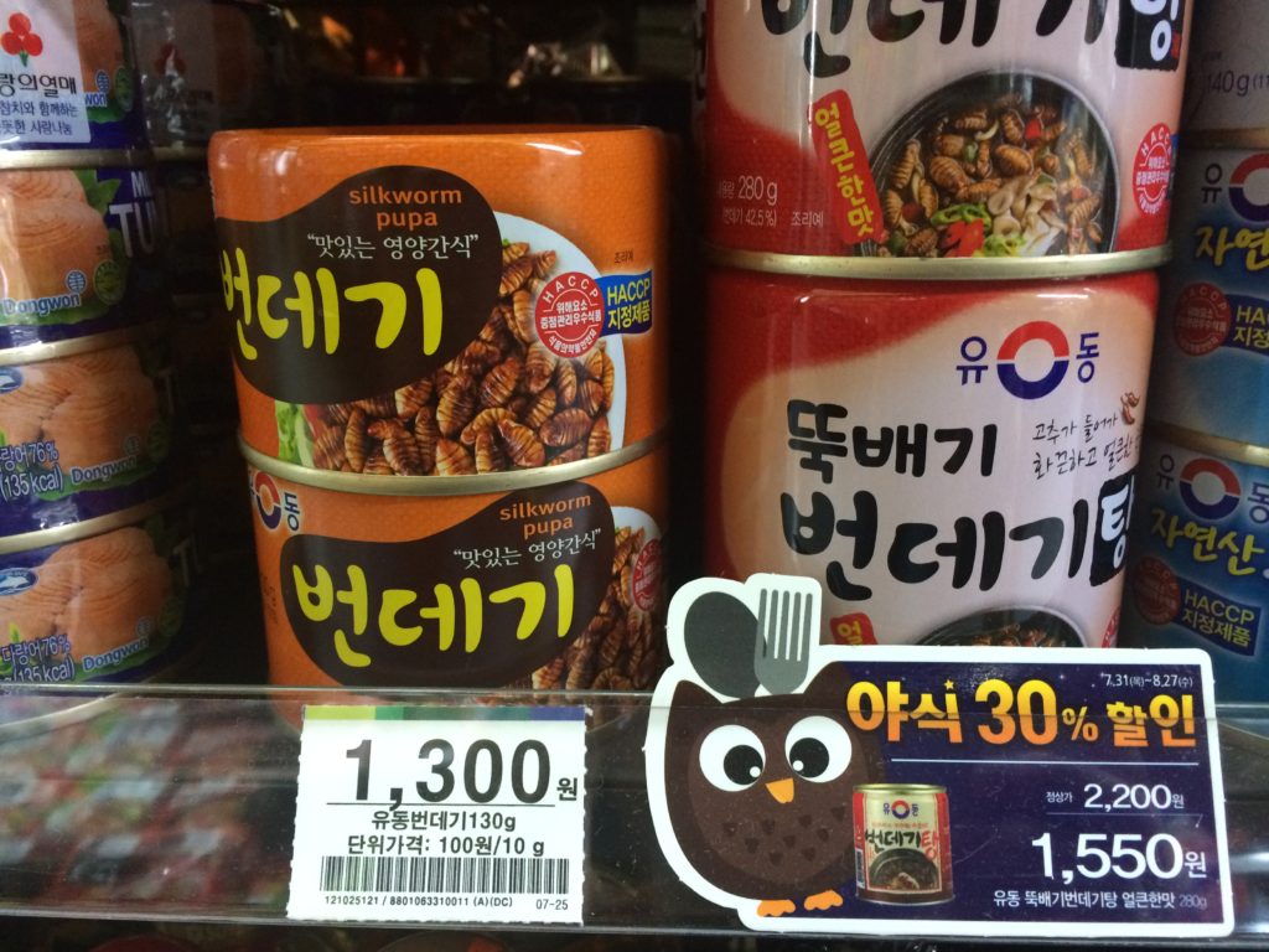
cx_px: 634
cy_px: 476
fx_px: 1100
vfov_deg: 46.8
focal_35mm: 30
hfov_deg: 60.0
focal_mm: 4.12
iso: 200
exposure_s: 1/30
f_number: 2.2
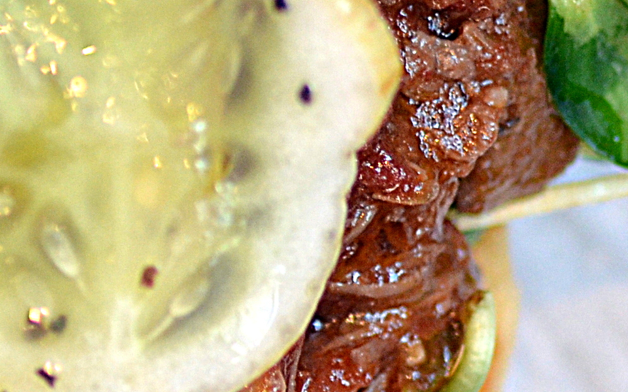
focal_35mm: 565
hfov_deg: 3.7
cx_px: -291
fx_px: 9671
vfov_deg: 2.3
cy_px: 126
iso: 800
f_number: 3.5
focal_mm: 100
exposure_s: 1/200
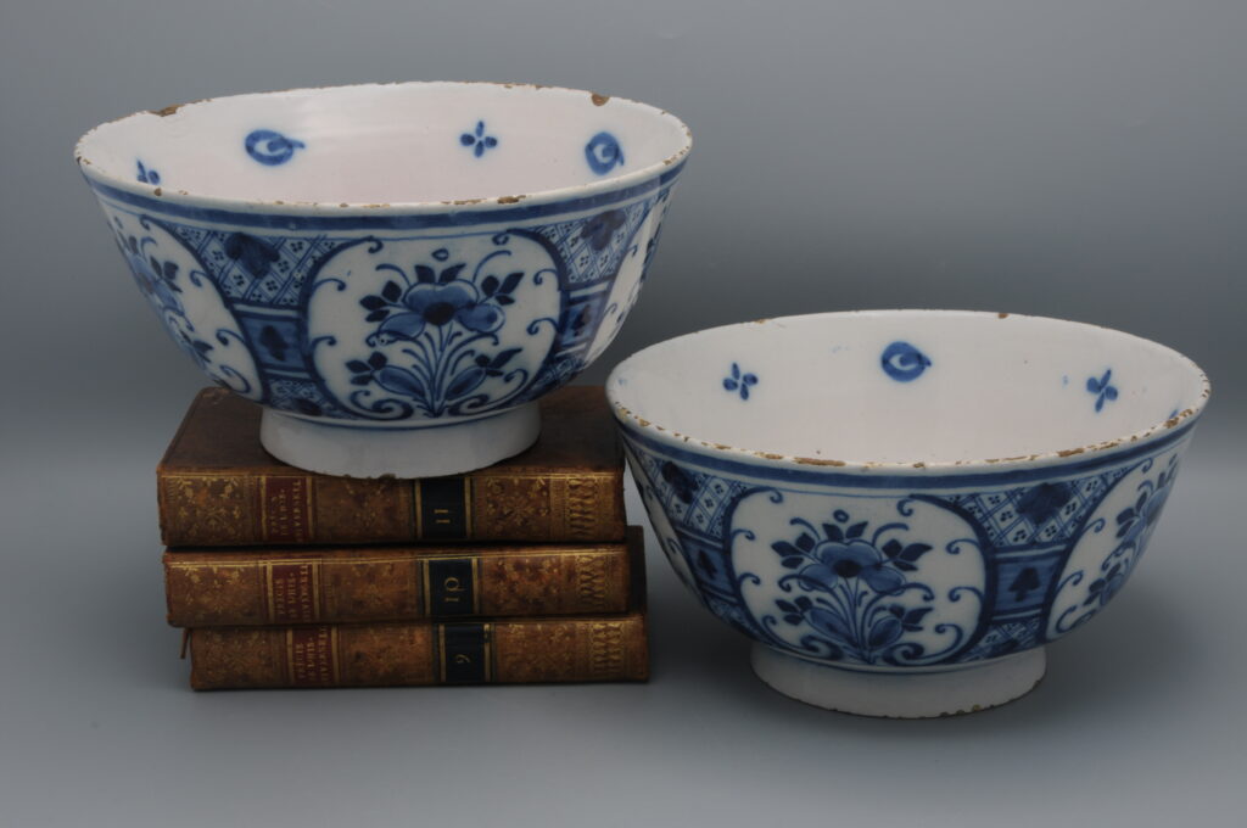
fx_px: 2076
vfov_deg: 22.6
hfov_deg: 33.4
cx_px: 624
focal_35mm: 60
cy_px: 414
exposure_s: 1/8
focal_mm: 40
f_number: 16
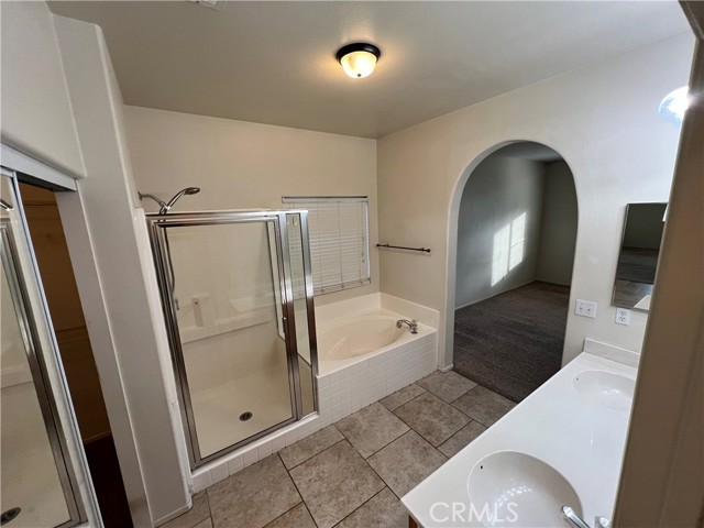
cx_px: 352
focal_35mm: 13
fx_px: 264
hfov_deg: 106.2
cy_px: 264
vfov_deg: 89.9
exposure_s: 1/120
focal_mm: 1.57
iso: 200
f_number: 1.8
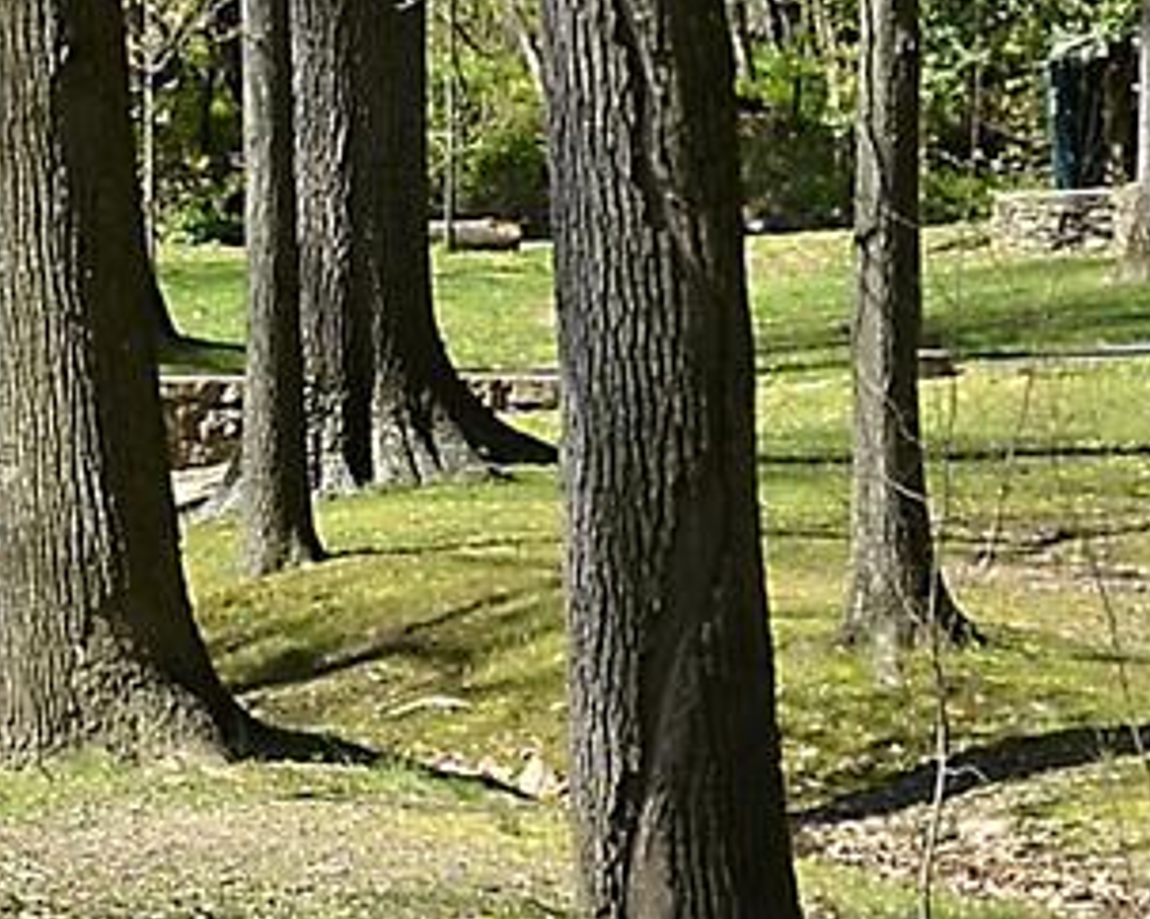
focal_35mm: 228
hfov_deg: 8.5
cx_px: 615
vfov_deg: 6.7
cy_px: -84
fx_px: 7755
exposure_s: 1/250
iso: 180
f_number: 8
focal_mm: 24
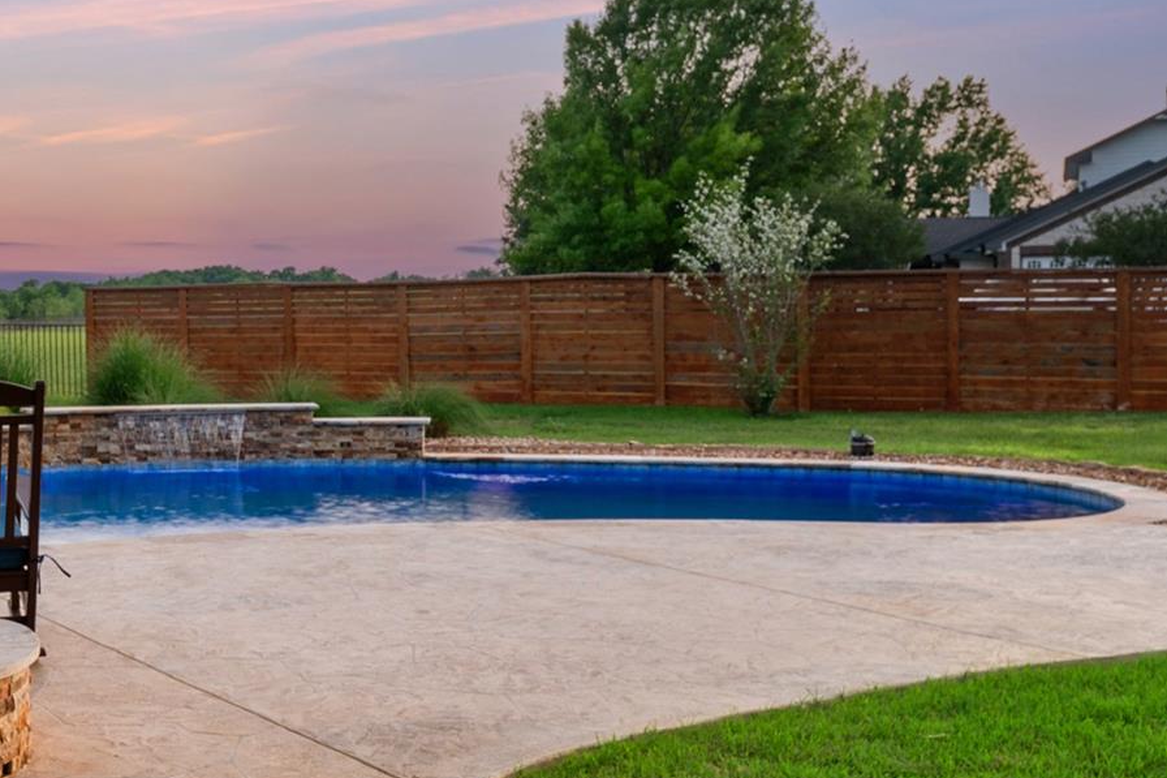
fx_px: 1593
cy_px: 311
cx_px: 165
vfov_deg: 27.4
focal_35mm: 49
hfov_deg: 38.1
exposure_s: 1/1.67
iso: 250
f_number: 8
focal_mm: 21.5
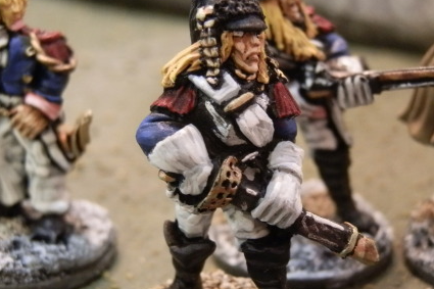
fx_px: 964
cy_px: 157
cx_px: 235
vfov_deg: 17.0
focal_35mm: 80
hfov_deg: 25.4
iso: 400
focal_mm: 10.99
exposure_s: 1/25
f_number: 3.7
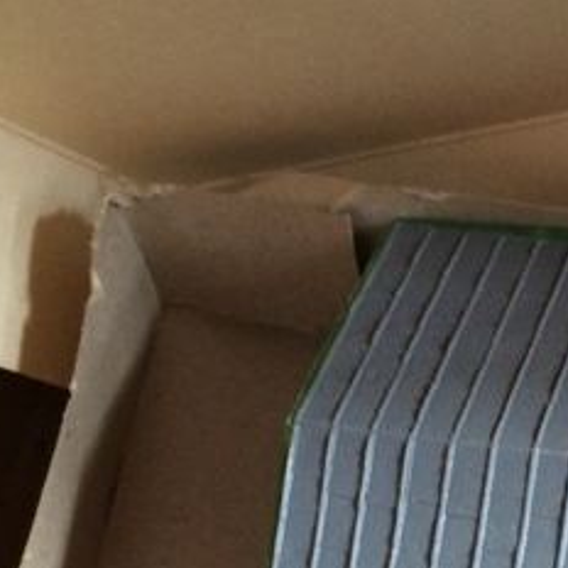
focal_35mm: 103
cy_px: 785
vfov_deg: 15.8
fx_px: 1912
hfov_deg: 16.6
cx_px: 534
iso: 125
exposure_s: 1/30
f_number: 2.2
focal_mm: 4.12
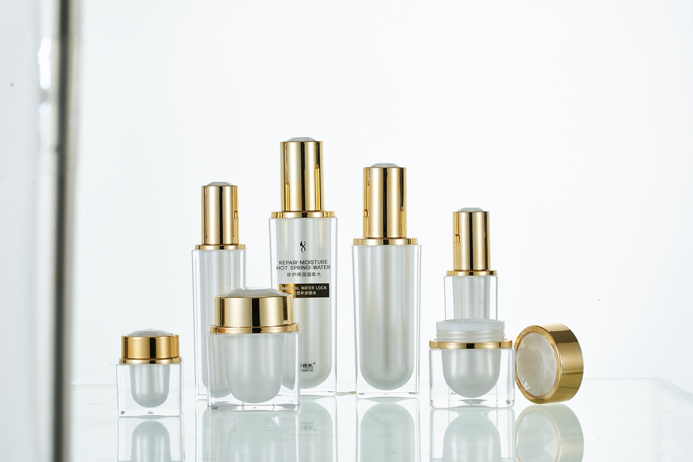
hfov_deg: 19.3
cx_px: 344
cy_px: 231
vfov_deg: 12.9
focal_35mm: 106
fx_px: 2041
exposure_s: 1/100
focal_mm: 105
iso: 100
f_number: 16
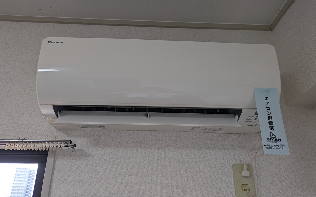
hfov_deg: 68.4
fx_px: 232
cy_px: 105
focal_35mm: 27
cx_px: 159
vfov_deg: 46.0
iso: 58
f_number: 1.89
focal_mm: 5.43
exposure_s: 1/120
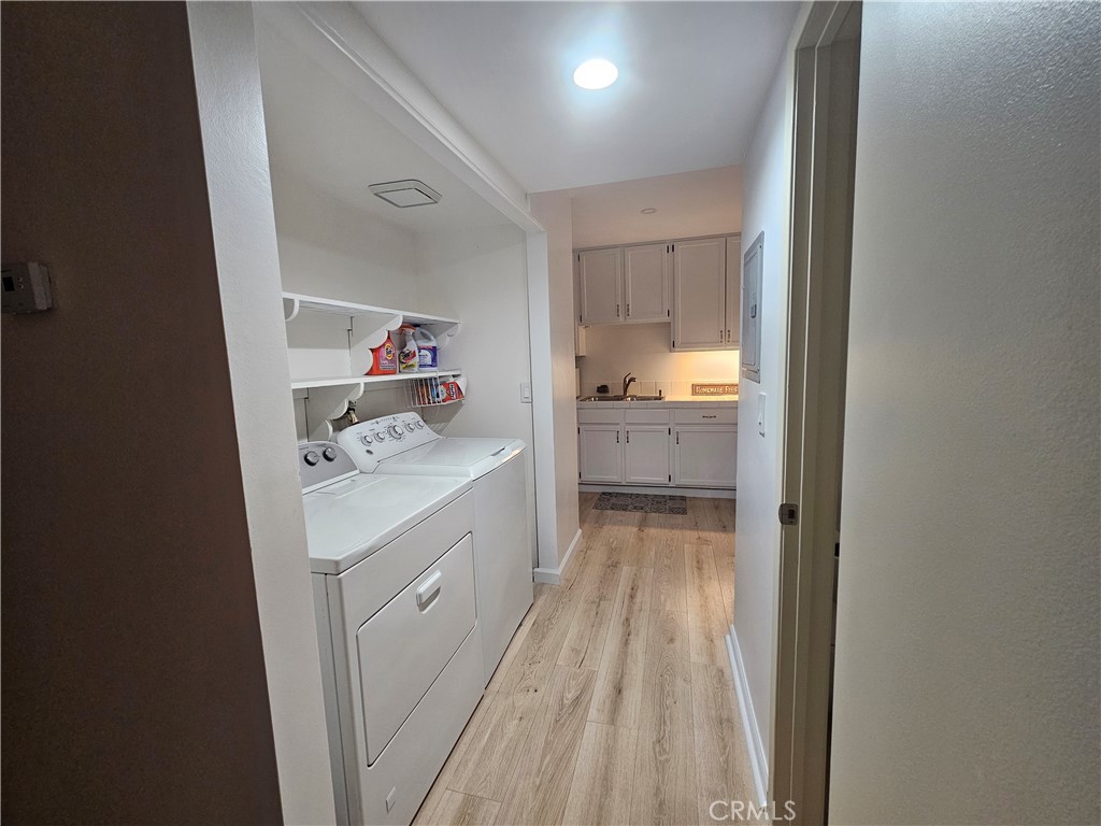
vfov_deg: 89.9
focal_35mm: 13
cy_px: 413
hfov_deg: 106.2
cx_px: 550
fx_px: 413
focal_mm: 2.2
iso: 160
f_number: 2.2
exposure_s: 1/60
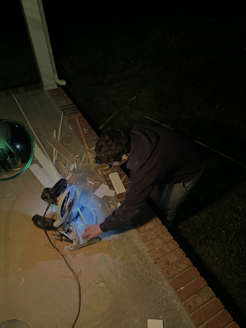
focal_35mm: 24
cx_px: 123
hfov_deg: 56.8
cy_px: 164
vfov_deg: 71.6
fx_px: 227
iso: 1000
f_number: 1.78
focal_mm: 6.86
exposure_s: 1/30
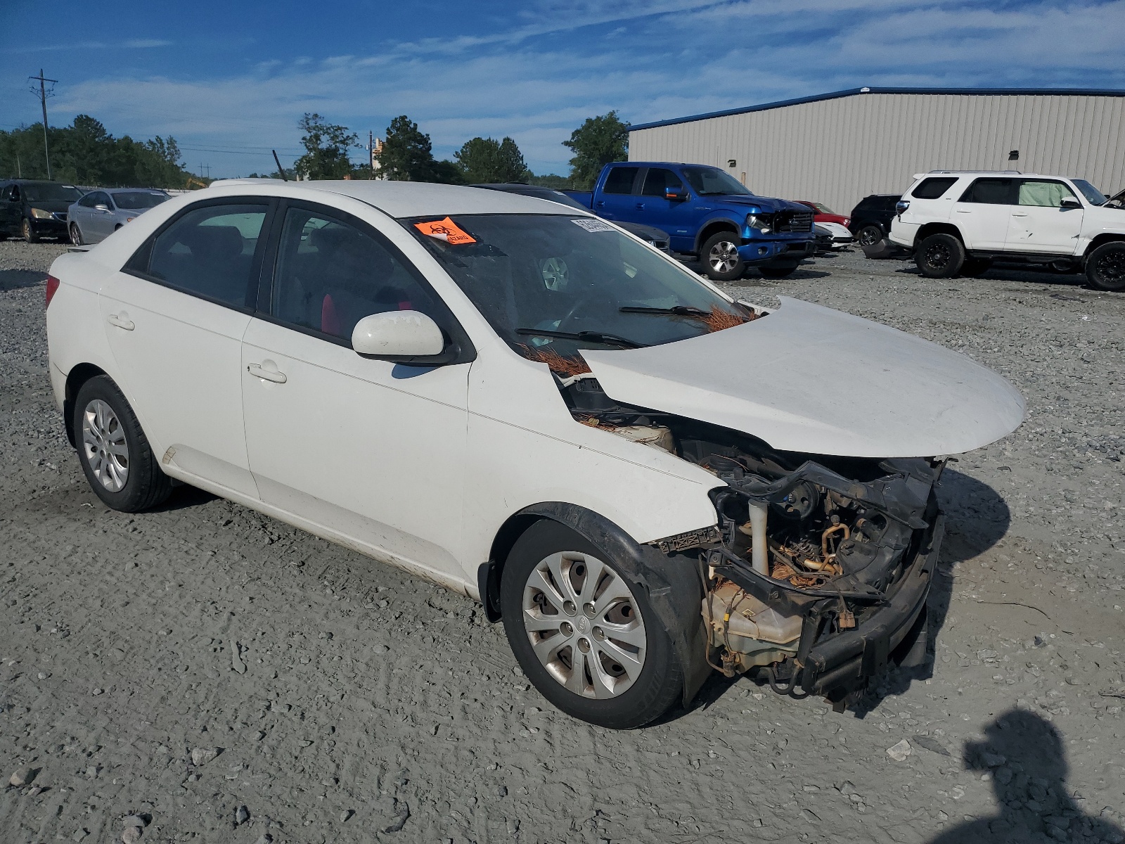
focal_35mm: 26
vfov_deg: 53.1
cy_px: 422
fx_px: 845
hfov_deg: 67.3
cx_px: 562
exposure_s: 1/10000
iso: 51
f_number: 1.5
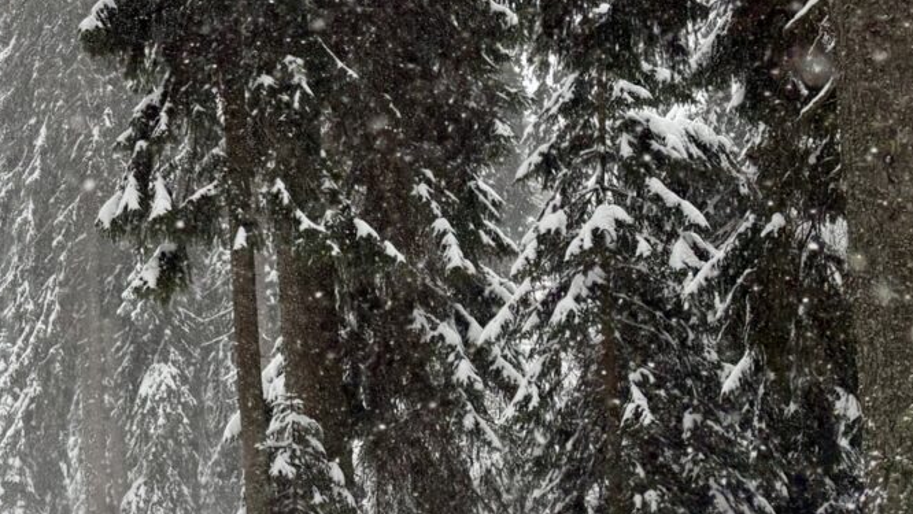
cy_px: 112
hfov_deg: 28.1
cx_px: -97
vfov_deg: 17.6
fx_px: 1647
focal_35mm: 68
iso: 50
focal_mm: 5.96
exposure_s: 1/347
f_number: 1.6
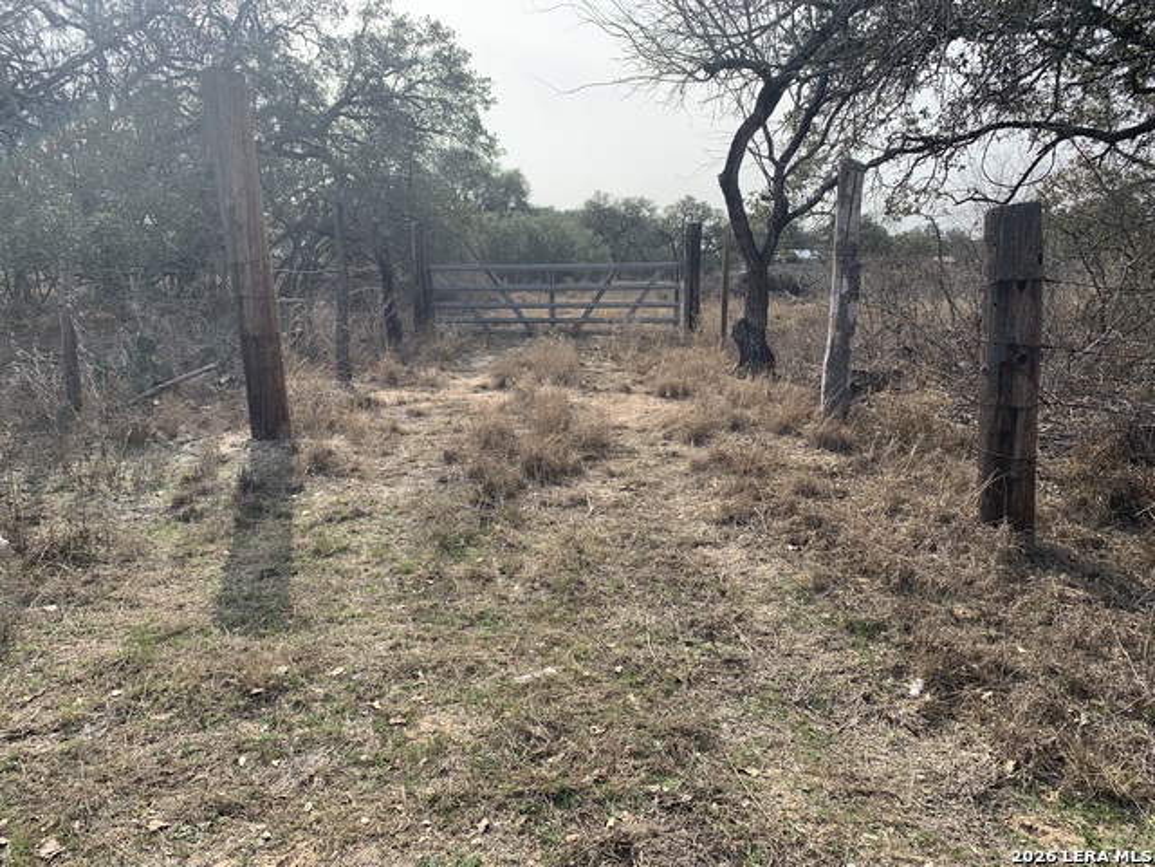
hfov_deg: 67.3
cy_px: 434
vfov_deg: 53.1
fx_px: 868
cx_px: 578
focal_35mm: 26
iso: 25
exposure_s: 1/1560
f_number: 1.8
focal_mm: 4.25
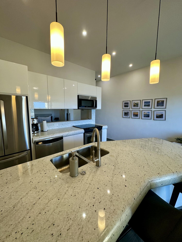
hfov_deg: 85.7
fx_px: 98
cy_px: 121
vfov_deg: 102.1
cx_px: 91
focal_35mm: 14
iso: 250
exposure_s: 1/120
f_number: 2.2
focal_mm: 2.22
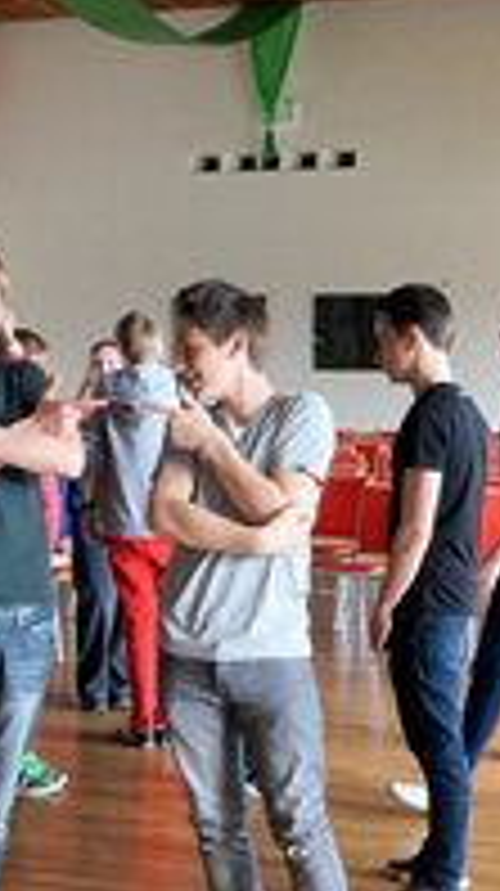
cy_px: 630
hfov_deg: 18.7
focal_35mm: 64
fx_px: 1512
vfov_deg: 32.4
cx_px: 333
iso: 800
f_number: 4
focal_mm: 18
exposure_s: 1/160
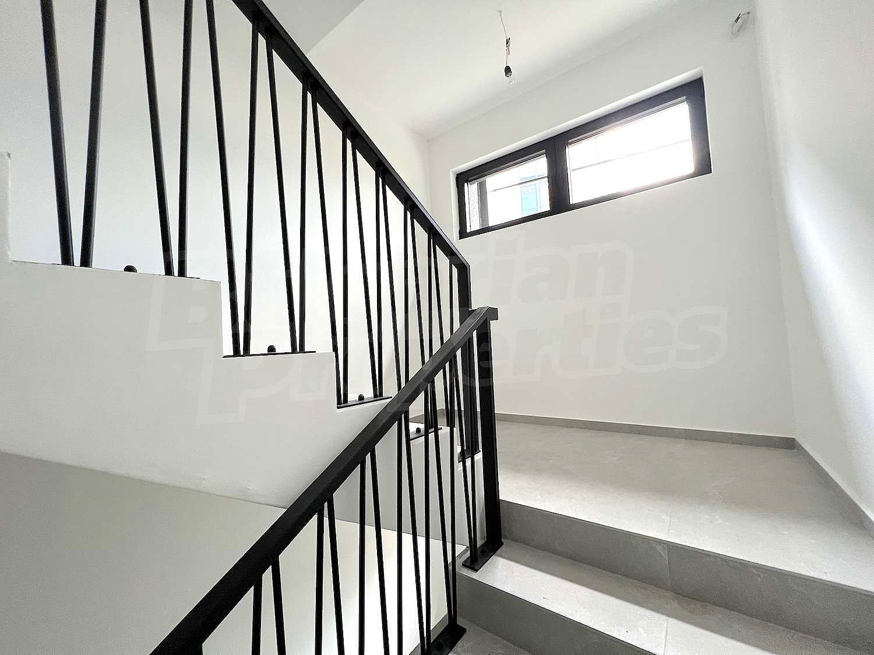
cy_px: 328
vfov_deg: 89.9
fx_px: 328
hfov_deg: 106.2
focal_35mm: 13
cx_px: 437
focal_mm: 1.57
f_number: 1.8
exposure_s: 1/99
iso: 125
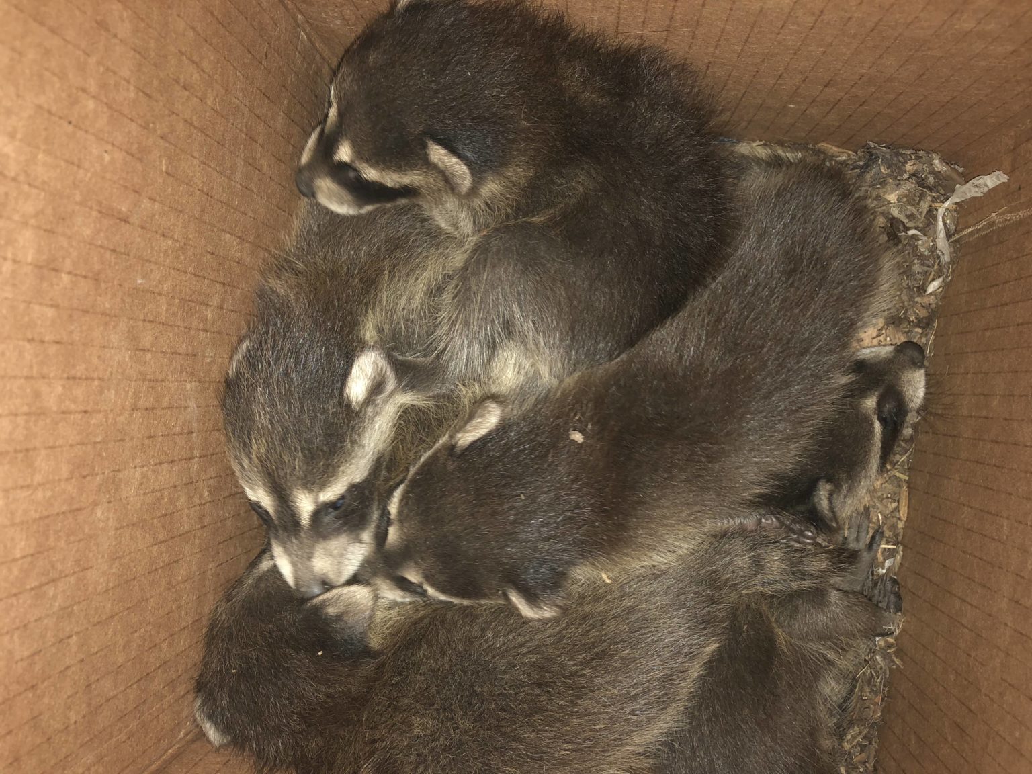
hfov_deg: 63.4
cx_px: 516
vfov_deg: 49.7
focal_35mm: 28
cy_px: 387
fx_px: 835
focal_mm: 3.99
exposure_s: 1/30
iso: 50
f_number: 1.8
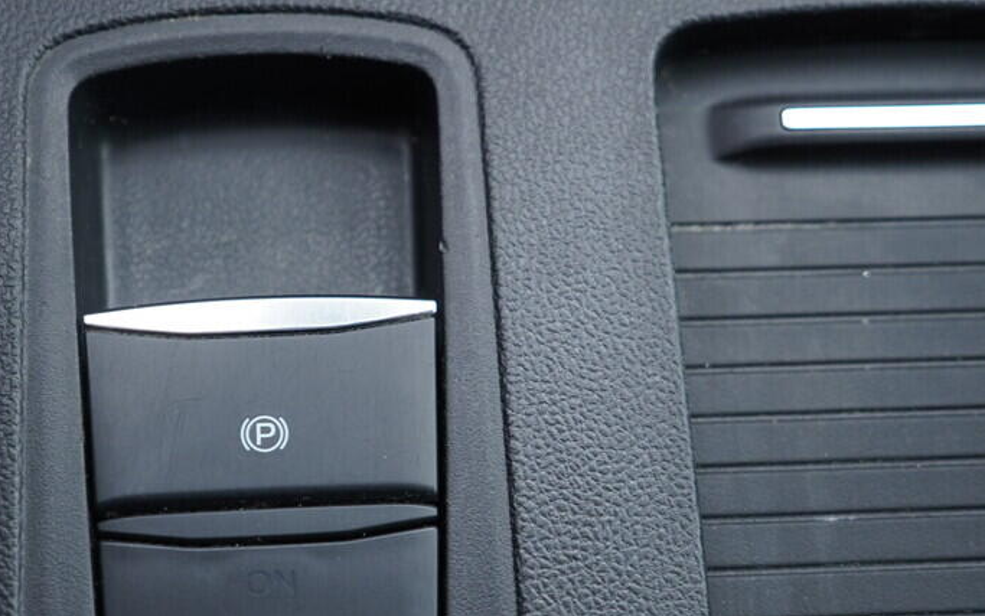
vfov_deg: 23.5
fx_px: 1477
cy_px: 387
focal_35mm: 55
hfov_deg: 36.5
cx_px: 329
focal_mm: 24
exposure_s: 1/40
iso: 320
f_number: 2.8
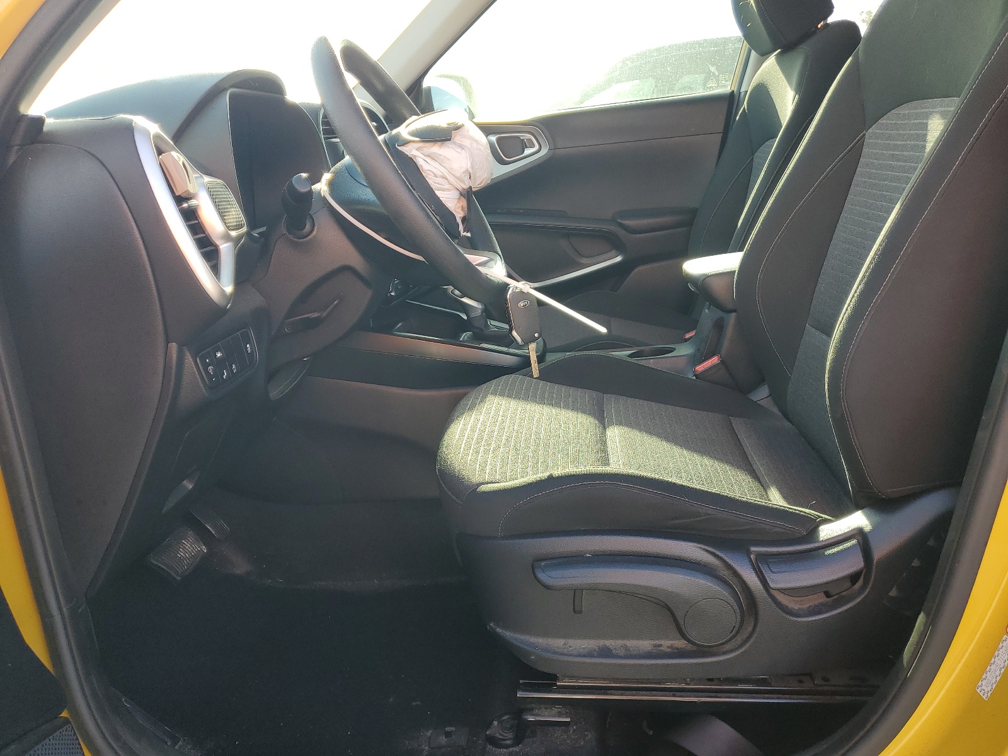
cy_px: 378
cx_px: 504
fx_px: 757
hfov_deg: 67.3
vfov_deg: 53.1
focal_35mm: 26
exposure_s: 1/222
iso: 50
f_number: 1.5
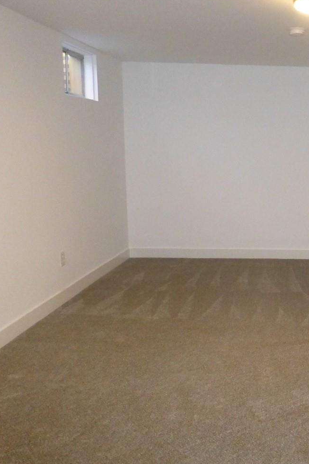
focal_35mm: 41
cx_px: 323
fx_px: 528
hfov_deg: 29.9
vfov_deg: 47.4
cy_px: 218
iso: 800
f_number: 3.3
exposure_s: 1/60
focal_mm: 4.3
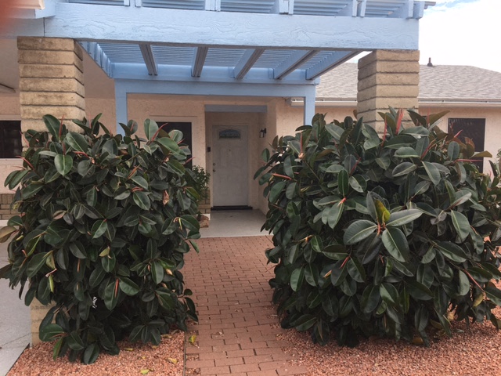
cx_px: 250
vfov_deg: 48.2
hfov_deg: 61.7
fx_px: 420
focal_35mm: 29
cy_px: 188
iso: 25
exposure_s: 1/596
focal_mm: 4.15
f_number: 2.2
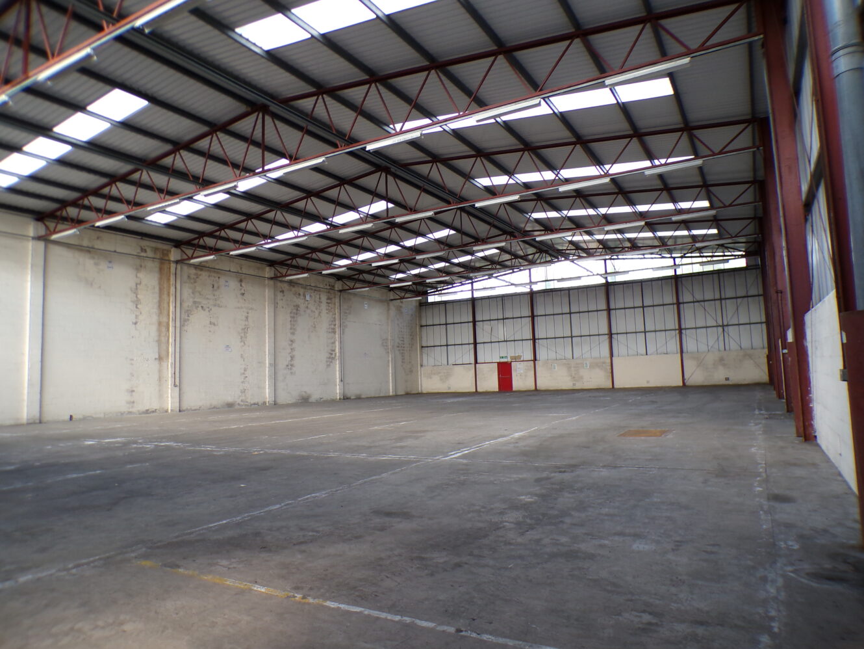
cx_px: 432
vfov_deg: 56.8
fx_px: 599
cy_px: 324
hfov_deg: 71.6
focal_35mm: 24
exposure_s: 1/34
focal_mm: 4.3
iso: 137
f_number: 3
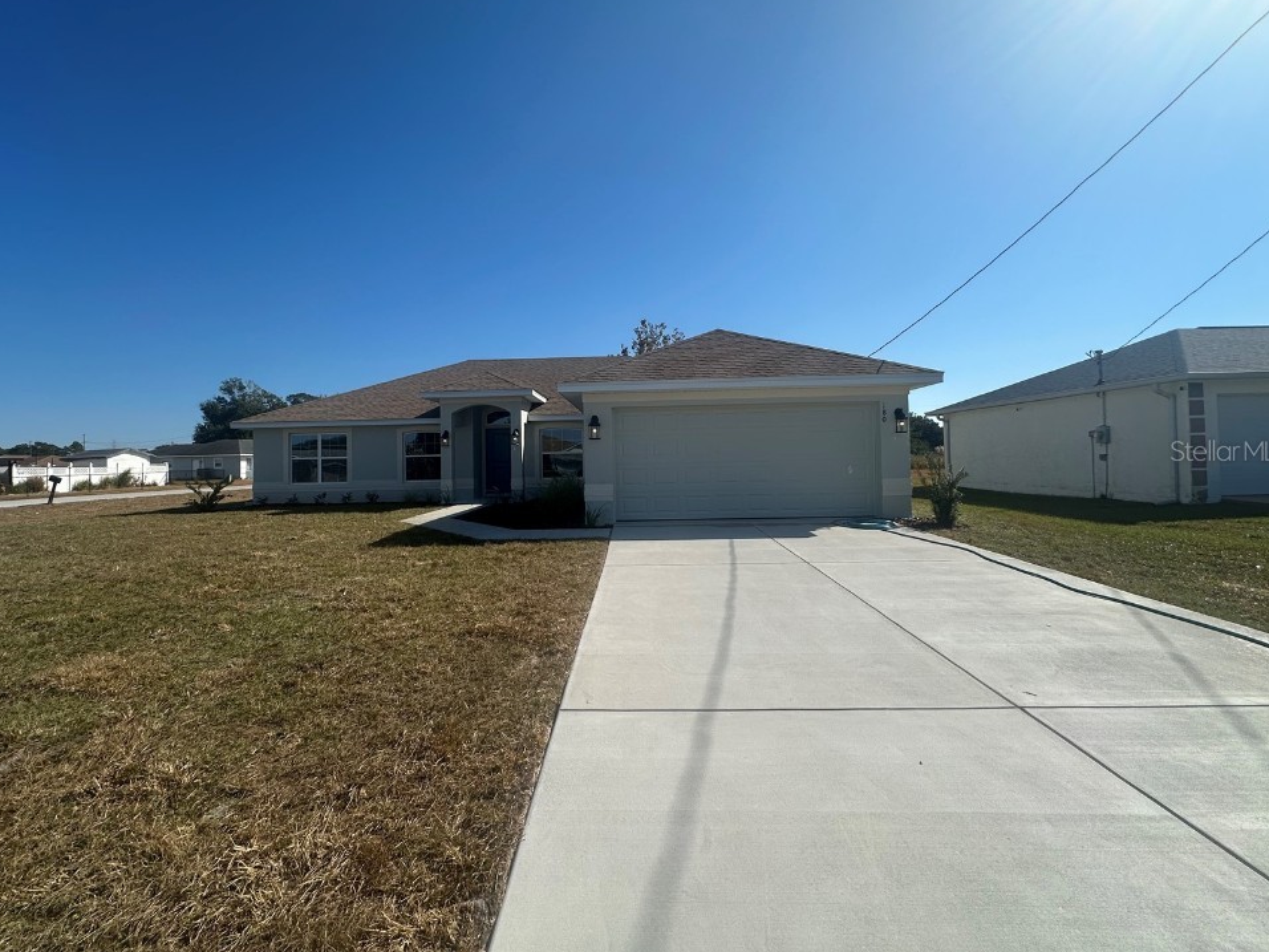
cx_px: 616
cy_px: 450
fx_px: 550
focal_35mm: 15
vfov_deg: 81.7
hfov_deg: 98.1
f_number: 2.2
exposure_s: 1/2747
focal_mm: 2.22
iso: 50
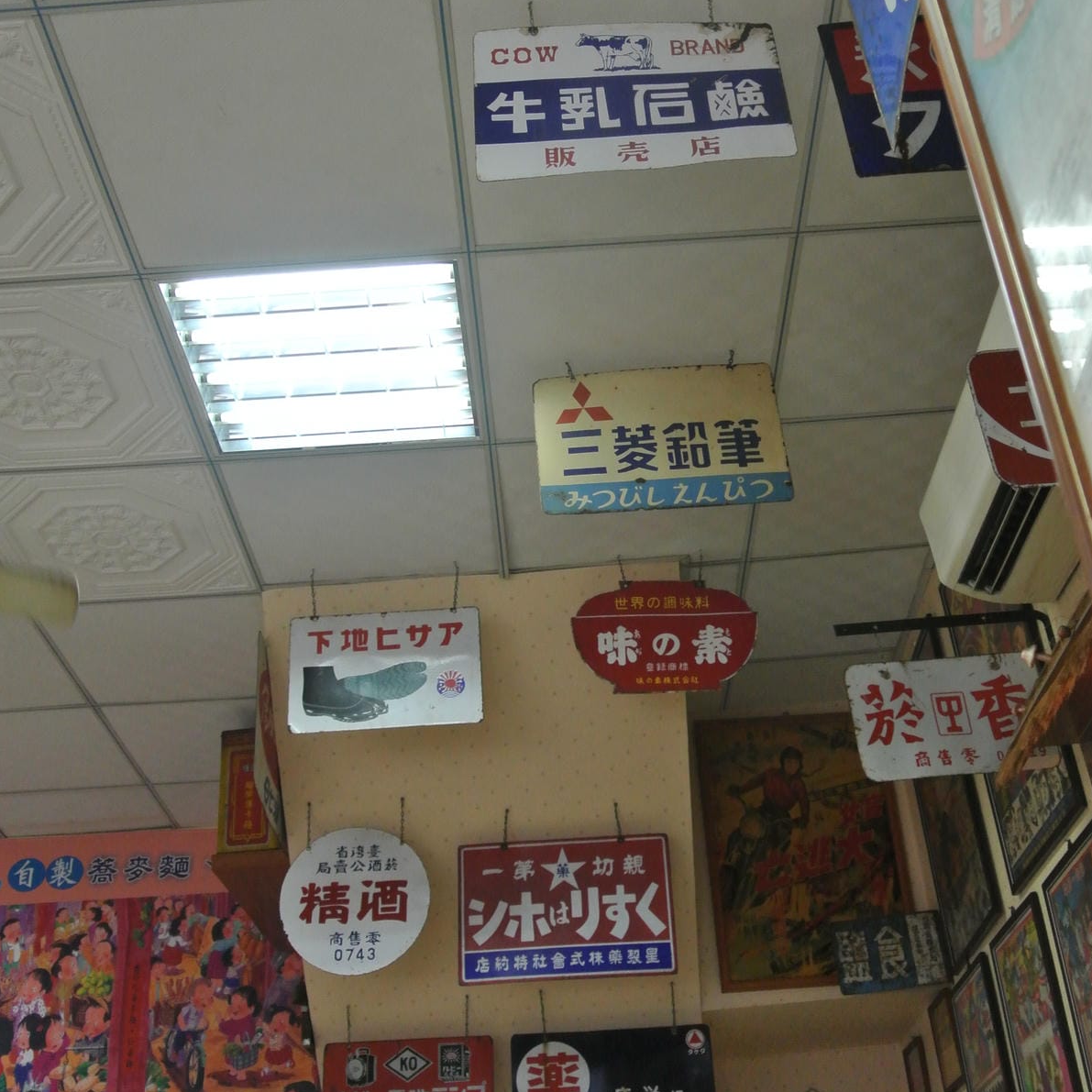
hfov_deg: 40.9
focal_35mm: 41
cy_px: 466
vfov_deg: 40.8
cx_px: 548
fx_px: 1463
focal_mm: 12.2
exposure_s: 1/100
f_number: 3.8
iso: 800
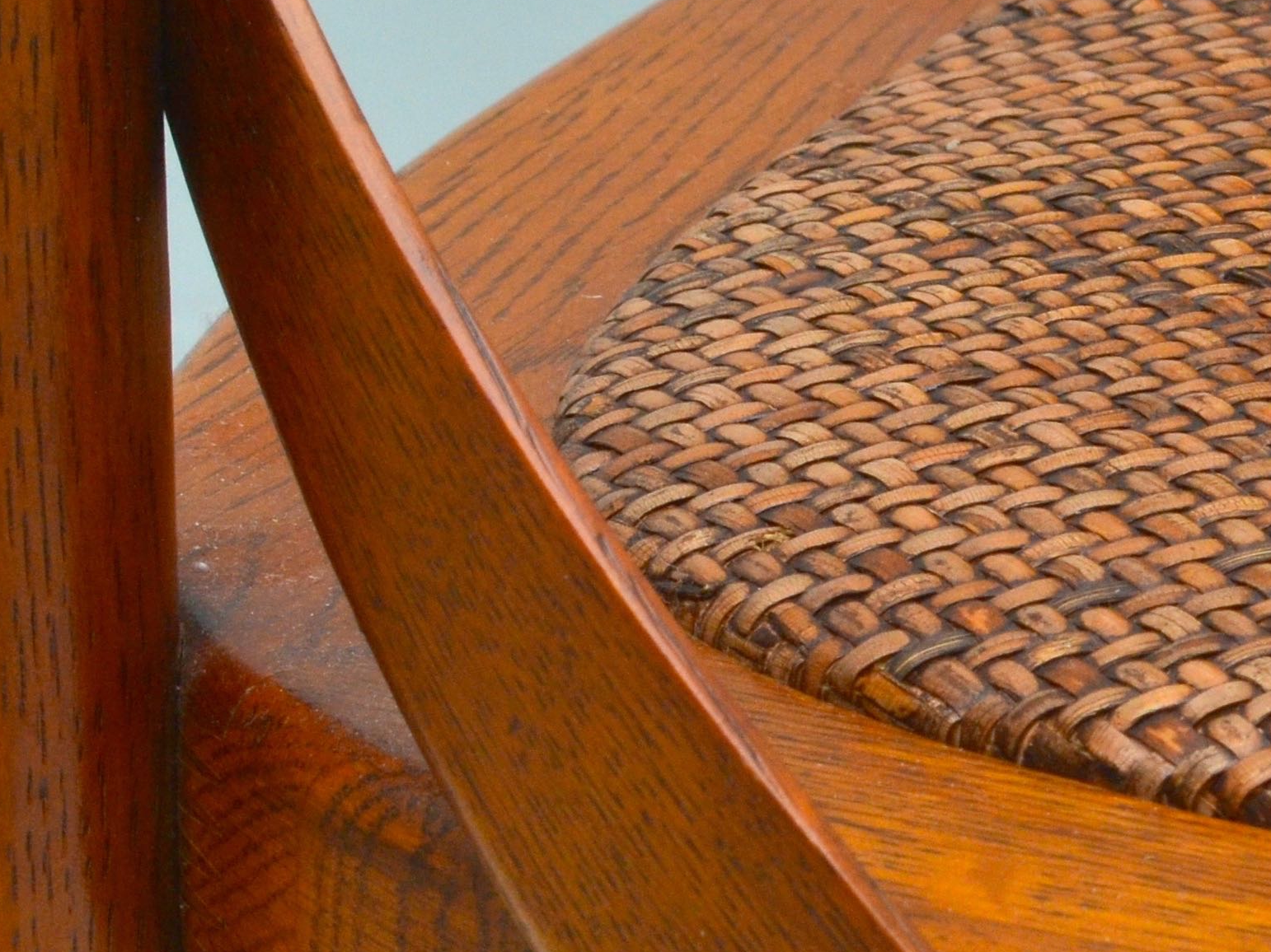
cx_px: 1625
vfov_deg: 4.6
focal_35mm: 322
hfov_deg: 6.1
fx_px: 11821
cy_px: 594
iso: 400
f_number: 16
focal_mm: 70
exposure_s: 1/125
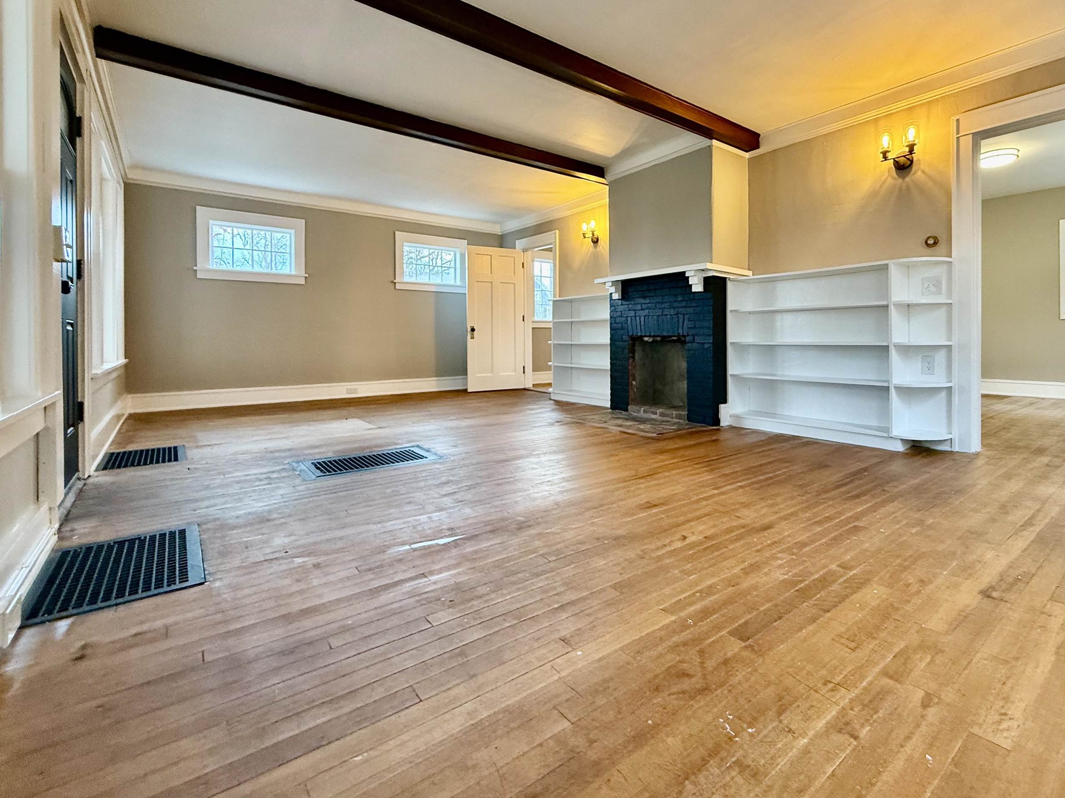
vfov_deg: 74.3
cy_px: 344
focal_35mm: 17
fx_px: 523
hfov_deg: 90.3
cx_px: 617
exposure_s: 1/60
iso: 320
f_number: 2.2
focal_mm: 2.22
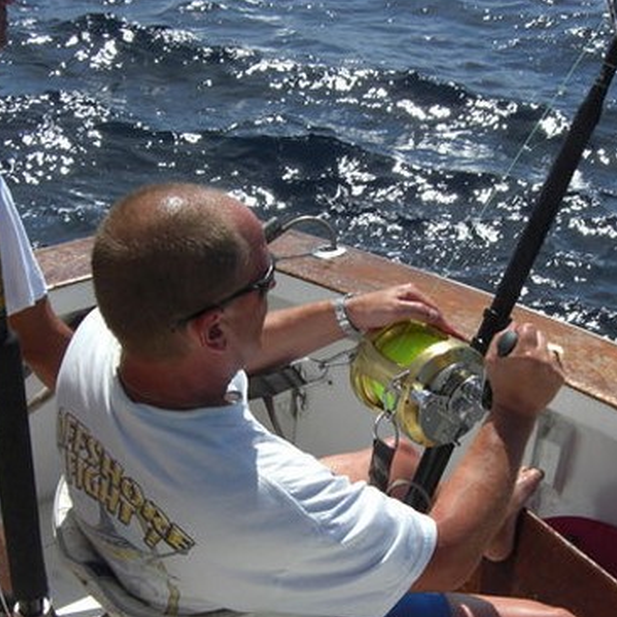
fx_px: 1170
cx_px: 375
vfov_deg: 29.4
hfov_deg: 29.5
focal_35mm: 58
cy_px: 394
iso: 80
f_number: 8
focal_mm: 7.9
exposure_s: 1/250
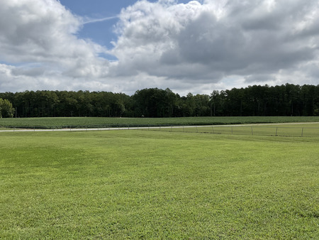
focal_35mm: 29
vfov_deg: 48.3
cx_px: 160
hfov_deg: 61.6
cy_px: 120
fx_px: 267
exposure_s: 1/3322
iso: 16
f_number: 1.8
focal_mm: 3
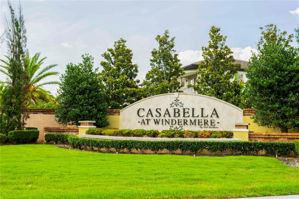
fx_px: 332
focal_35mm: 40
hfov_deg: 48.5
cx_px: 150
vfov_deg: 33.4
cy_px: 100
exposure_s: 1/1000
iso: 1000
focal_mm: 40
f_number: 8
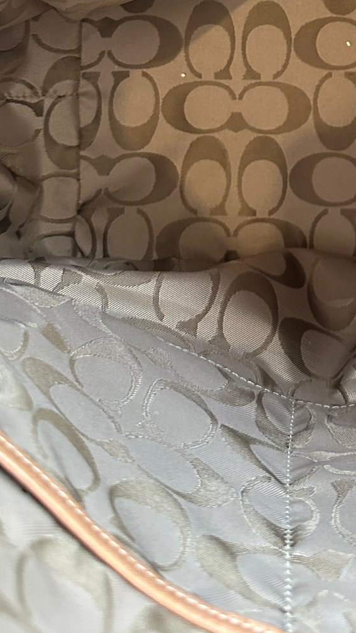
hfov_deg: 22.4
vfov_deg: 36.6
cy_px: 60
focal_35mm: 53
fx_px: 890
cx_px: 274
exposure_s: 1/60
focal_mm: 6.86
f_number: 1.78
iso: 500
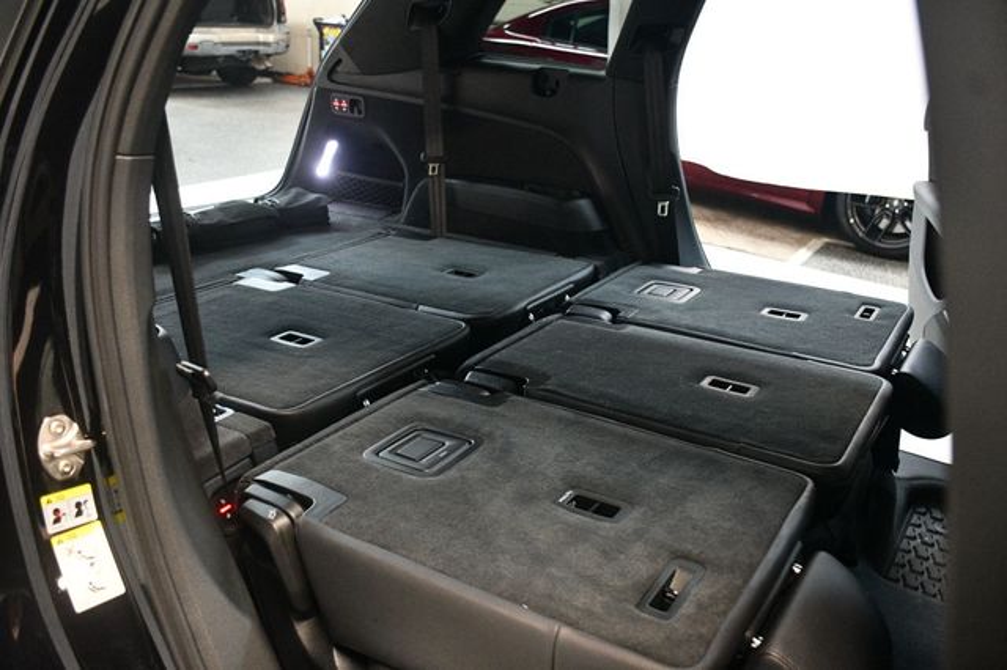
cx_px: 504
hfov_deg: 57.2
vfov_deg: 39.9
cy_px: 335
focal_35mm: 33
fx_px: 923
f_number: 3.5
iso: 3600
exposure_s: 1/60
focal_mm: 22
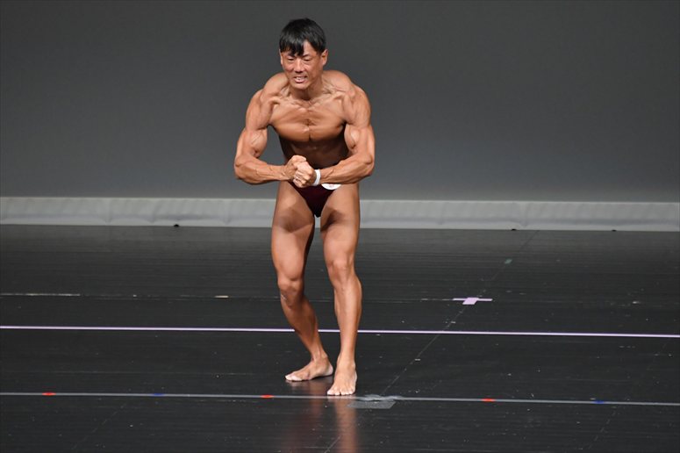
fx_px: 8496
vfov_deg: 3.1
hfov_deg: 4.6
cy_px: 226
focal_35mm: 450
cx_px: 340
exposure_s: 1/400
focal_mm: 300
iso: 4000
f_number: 5.6
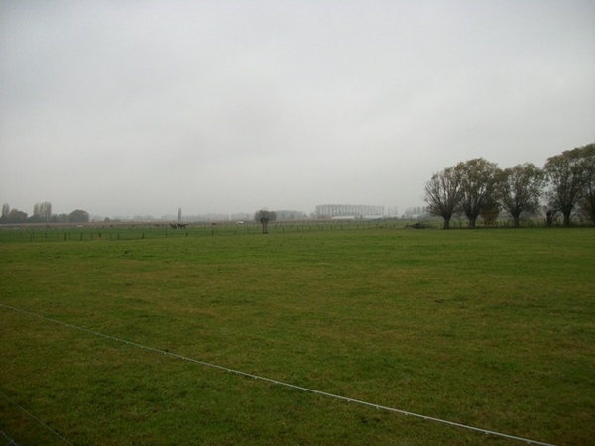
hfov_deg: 56.8
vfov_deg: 44.2
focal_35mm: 32
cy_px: 223
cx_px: 298
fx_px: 550
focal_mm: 5.7
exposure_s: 1/200
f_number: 2.9
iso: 80
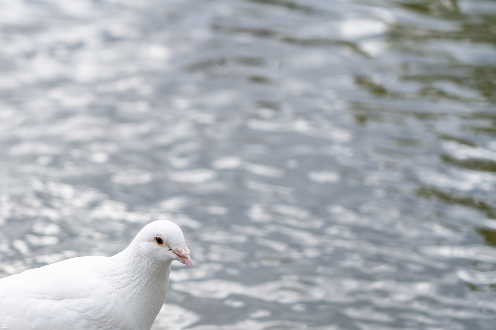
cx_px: 83
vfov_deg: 7.8
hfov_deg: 11.7
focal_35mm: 175
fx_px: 2411
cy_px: 269
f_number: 4
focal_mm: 105
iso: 100
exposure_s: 1/640
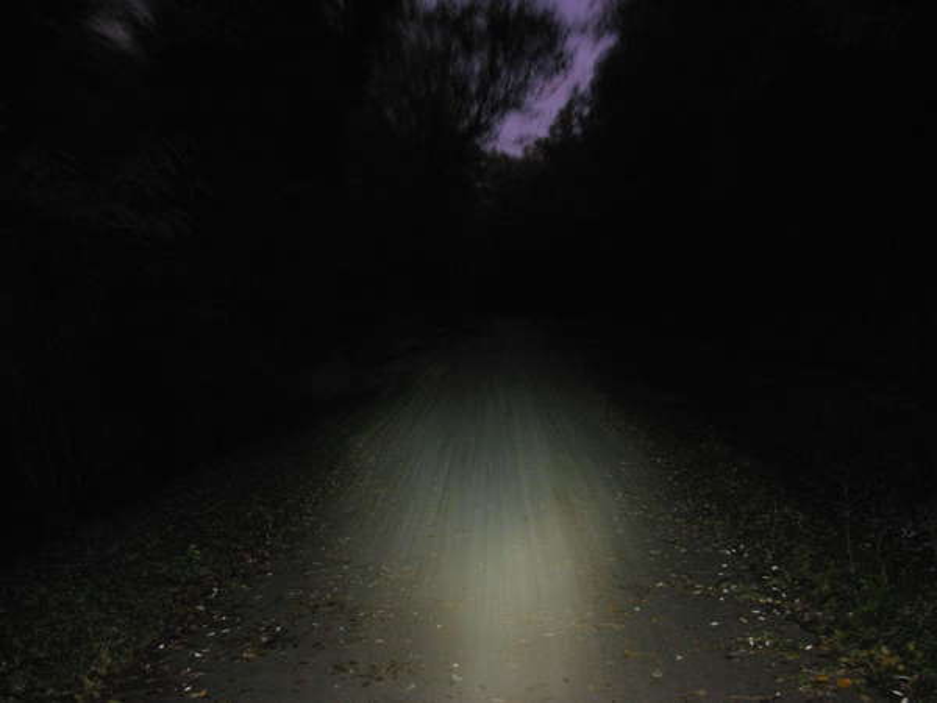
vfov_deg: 37.7
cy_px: 352
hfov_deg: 49.0
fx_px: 1029
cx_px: 468
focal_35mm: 38
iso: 400
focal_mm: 6.3
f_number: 2.9
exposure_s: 1/2
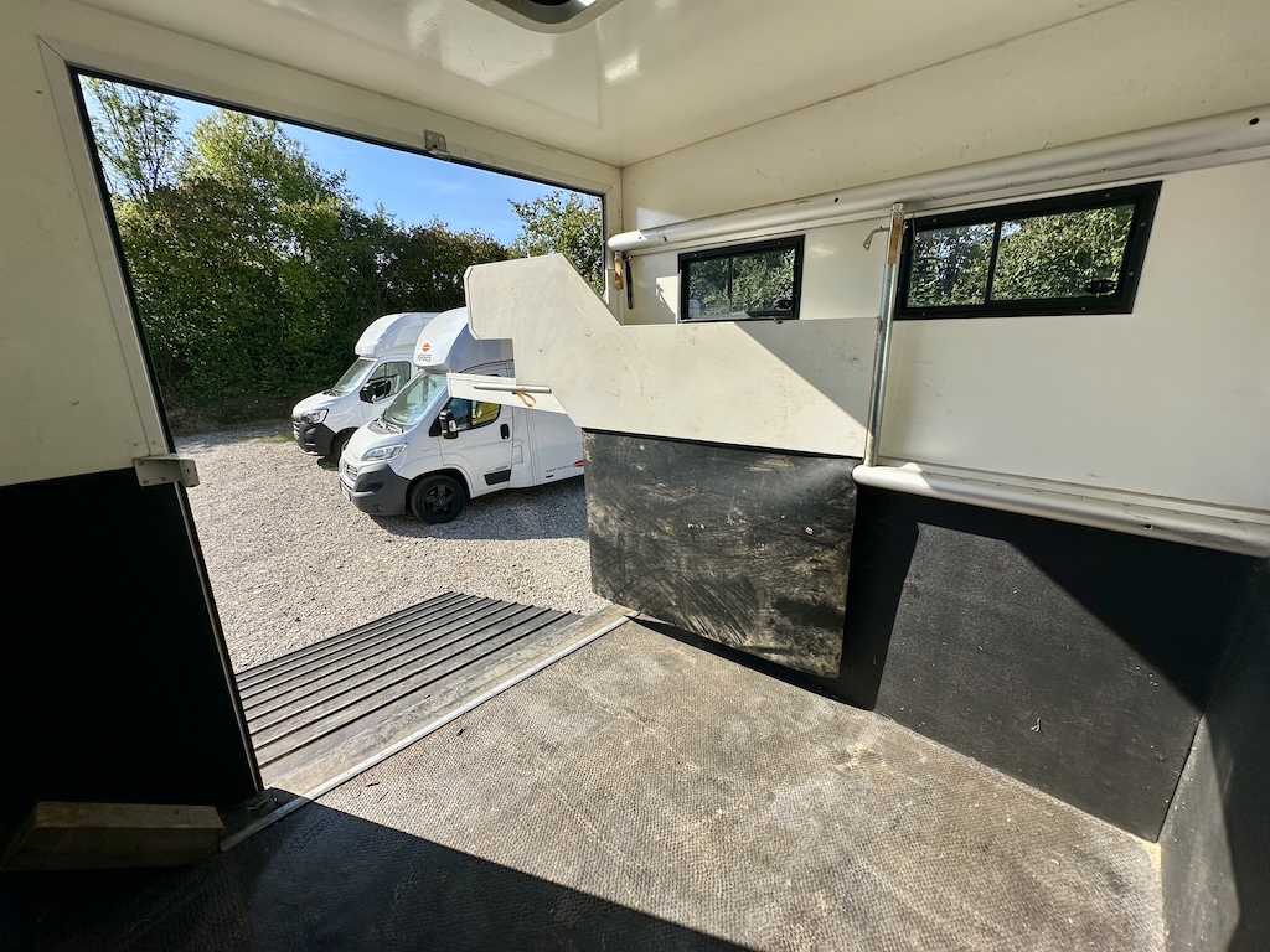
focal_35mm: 14
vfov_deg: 85.7
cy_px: 476
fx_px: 514
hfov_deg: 102.1
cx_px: 635
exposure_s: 1/1490
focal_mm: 2.22
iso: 40
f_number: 2.2
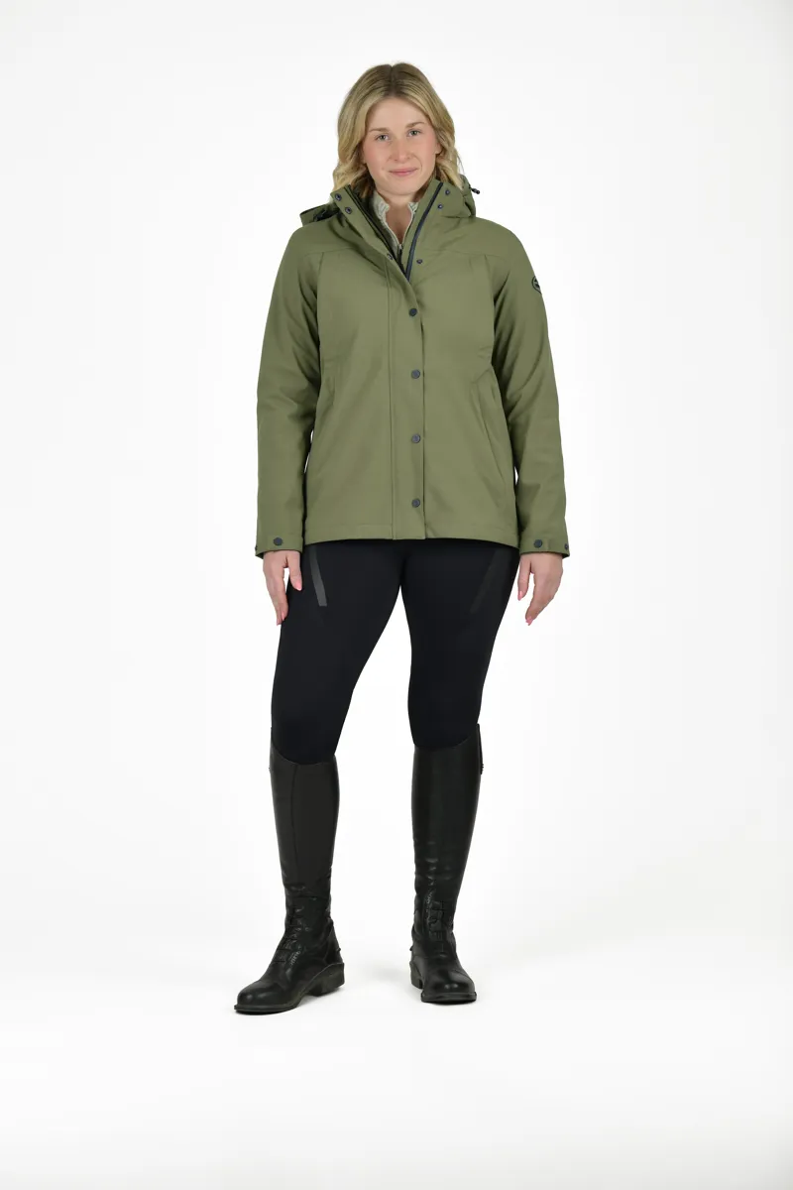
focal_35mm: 70
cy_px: 595
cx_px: 396
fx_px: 2313
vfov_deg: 28.8
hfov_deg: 19.5
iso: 125
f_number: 5
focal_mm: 70
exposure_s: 1/200
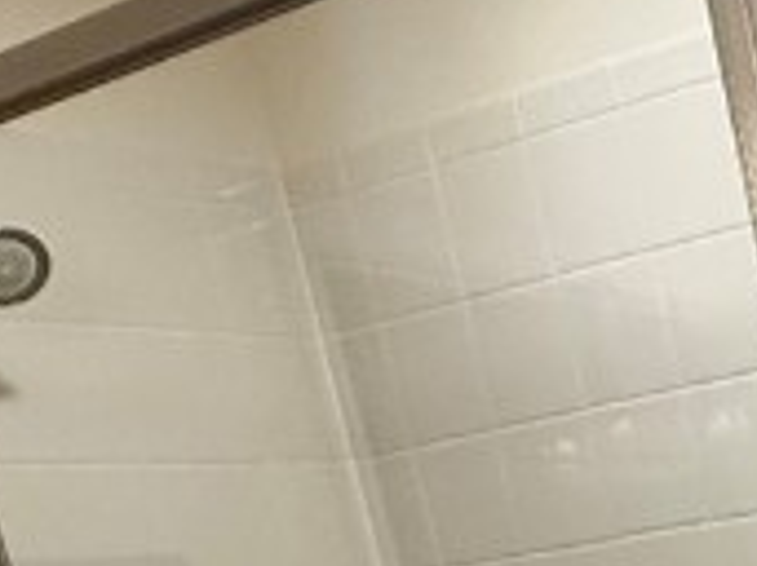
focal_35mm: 84
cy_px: 995
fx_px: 1836
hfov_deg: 18.1
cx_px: 1386
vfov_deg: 15.3
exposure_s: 1/120
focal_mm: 2.22
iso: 250
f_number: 2.2
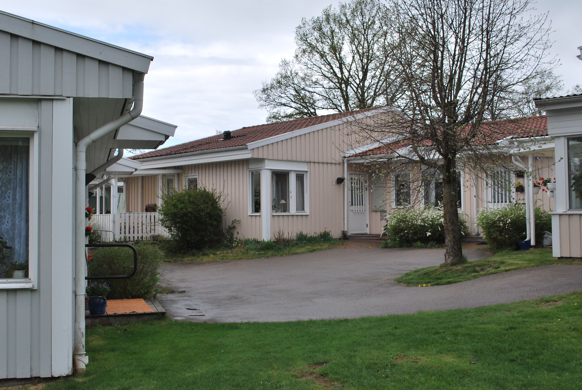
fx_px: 696
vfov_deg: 31.3
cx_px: 280
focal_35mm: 43
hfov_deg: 45.4
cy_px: 185
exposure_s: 1/200
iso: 100
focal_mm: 26
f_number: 7.1
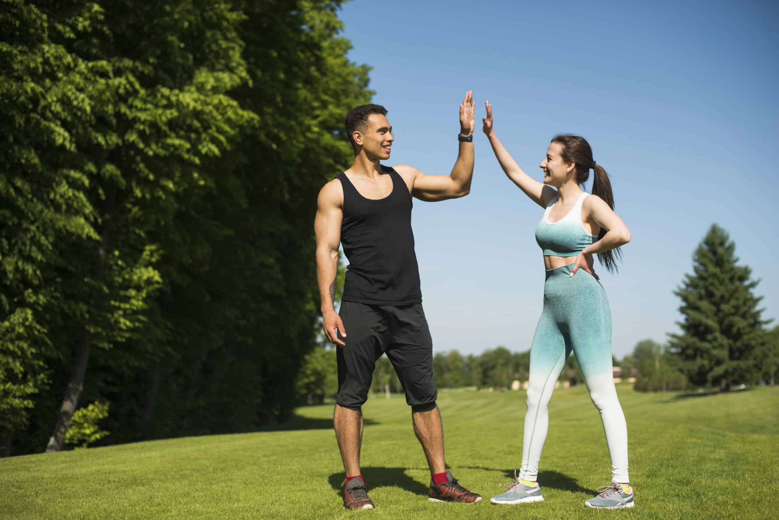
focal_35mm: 50
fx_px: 1082
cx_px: 390
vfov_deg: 27.0
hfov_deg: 39.6
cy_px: 260
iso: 320
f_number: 2.8
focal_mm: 50
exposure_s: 1/2000
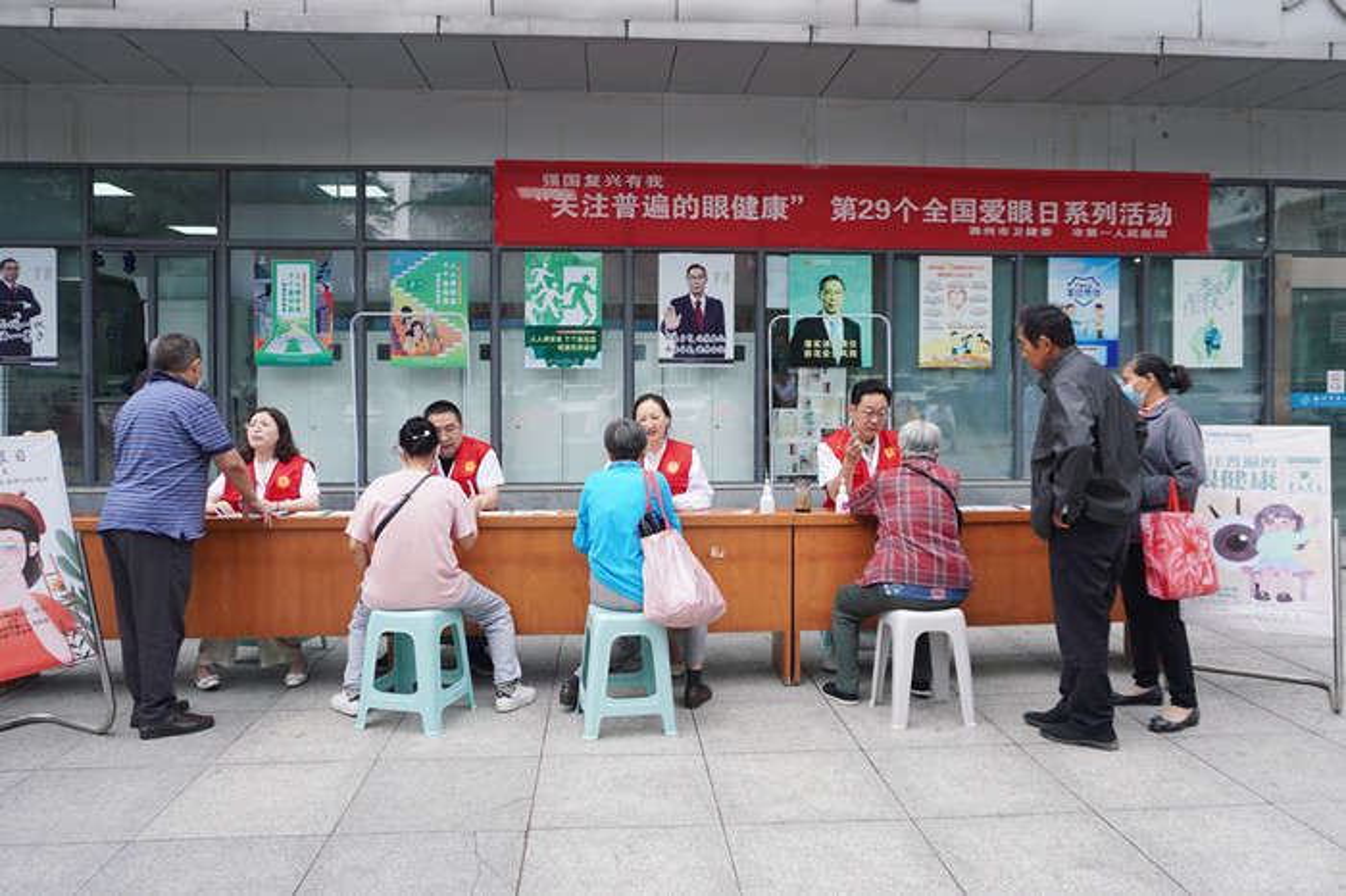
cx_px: 673
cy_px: 448
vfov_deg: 53.1
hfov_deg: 73.8
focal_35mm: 24
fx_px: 897
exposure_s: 1/160
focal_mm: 16
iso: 160
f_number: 4
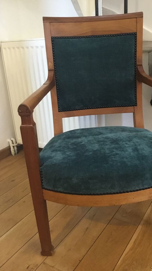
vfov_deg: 58.0
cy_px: 136
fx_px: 243
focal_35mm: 34
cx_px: 98
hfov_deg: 34.4
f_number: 2.4
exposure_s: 1/17
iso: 250
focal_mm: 3.3
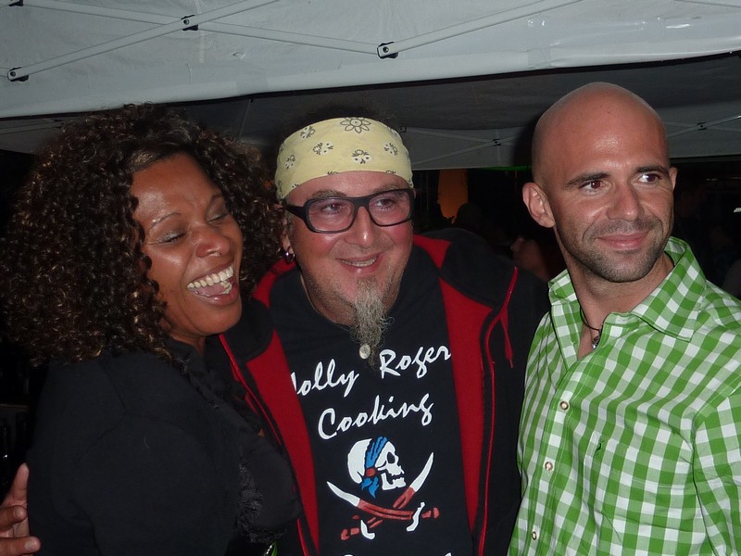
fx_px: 1092
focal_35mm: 51
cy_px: 278
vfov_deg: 28.6
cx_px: 370
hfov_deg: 37.5
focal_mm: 4.7
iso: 125
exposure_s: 1/125
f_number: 3.4
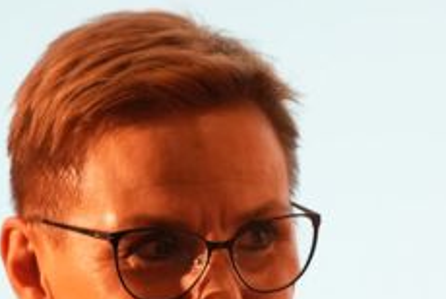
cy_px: 738
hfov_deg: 2.8
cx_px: 165
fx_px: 9241
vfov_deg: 1.8
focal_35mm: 745
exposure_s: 1/125
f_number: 2.8
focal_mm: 143
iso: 1600
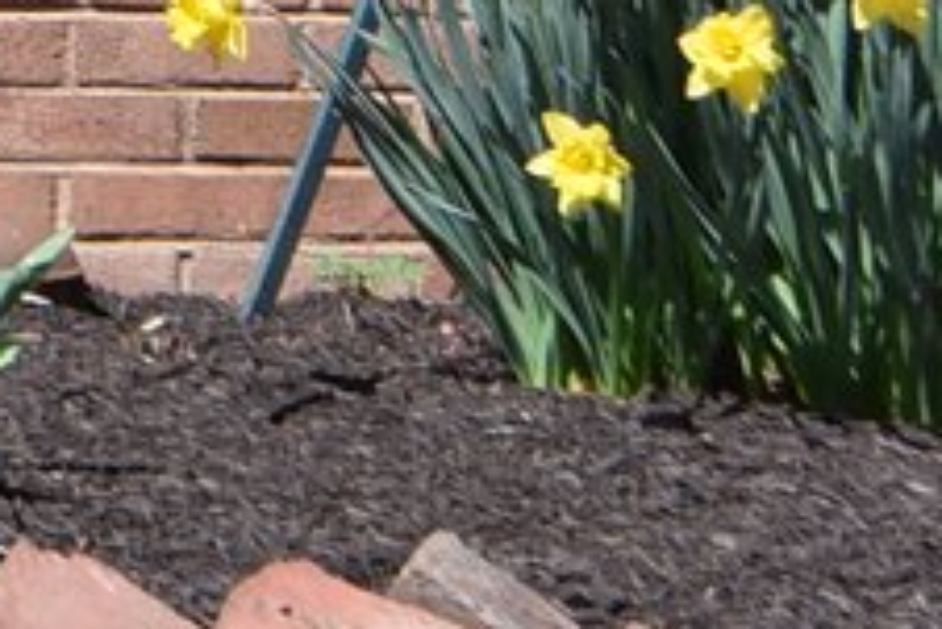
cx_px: -921
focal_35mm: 271
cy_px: -639
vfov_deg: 5.0
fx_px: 7095
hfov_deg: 7.3
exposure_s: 1/500
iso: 280
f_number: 8
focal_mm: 24
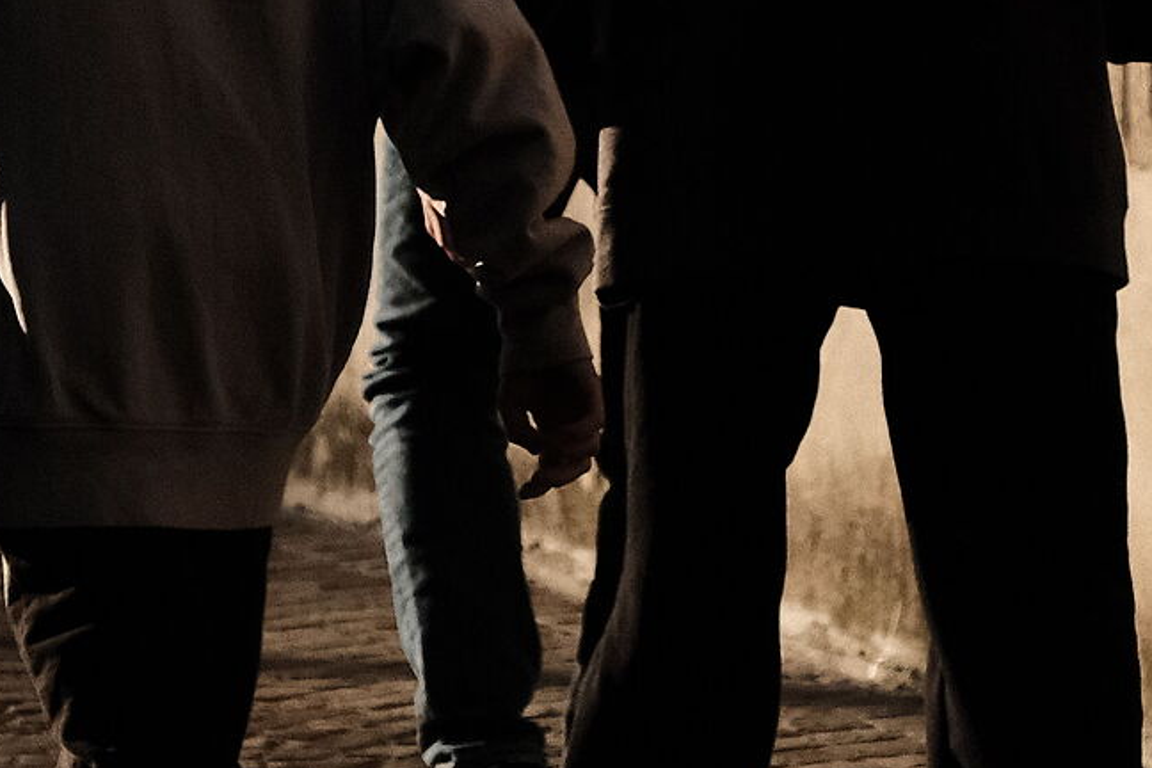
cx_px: 516
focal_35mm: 463
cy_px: 151
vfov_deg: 3.0
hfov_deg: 4.5
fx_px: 14815
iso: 2000
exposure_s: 1/5400
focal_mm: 83.3
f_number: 5.6
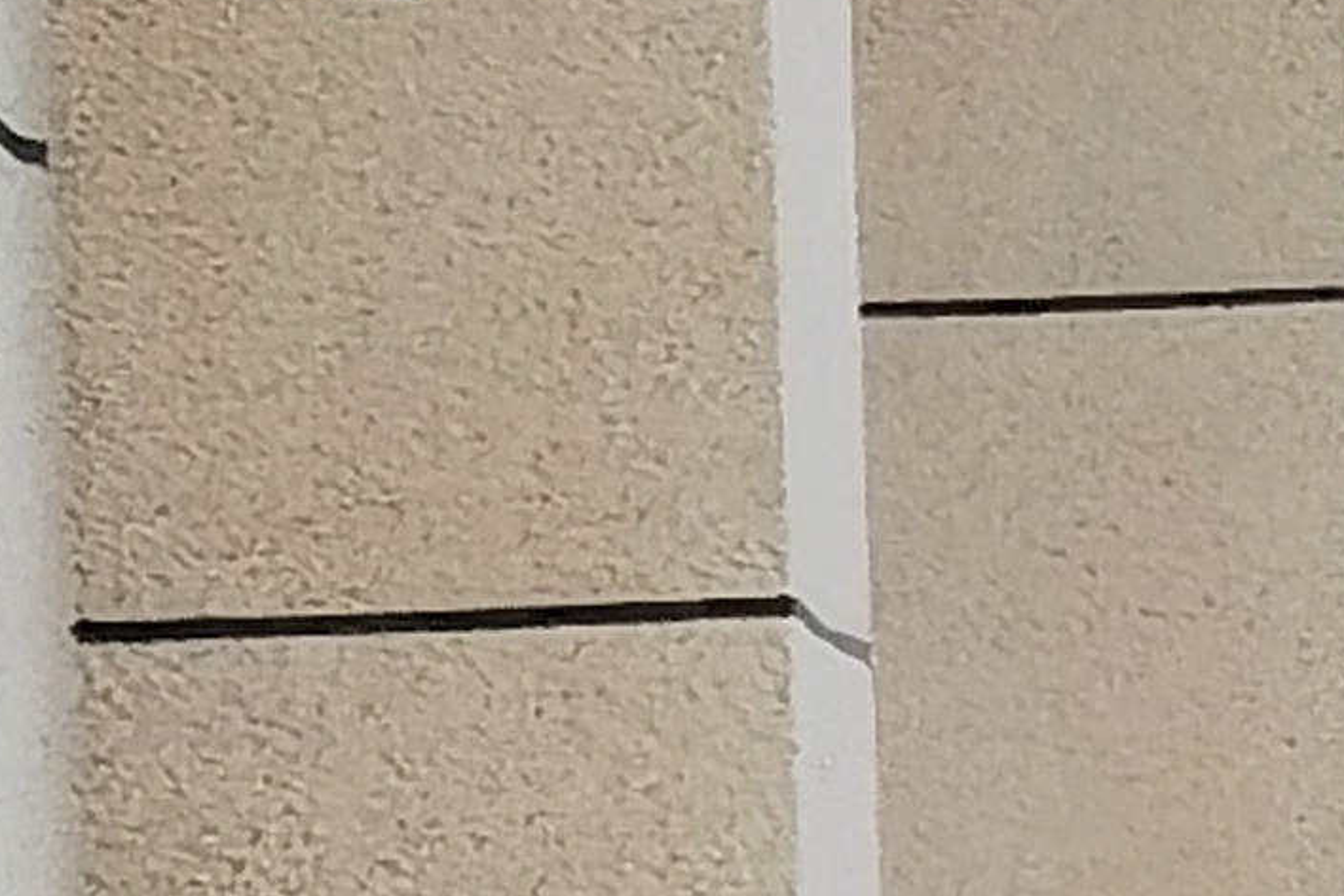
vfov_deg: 1.1
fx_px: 48082
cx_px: 1475
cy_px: 306
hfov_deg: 1.6
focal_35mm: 1288
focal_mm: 14.46
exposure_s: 1/100
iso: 64
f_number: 3.4
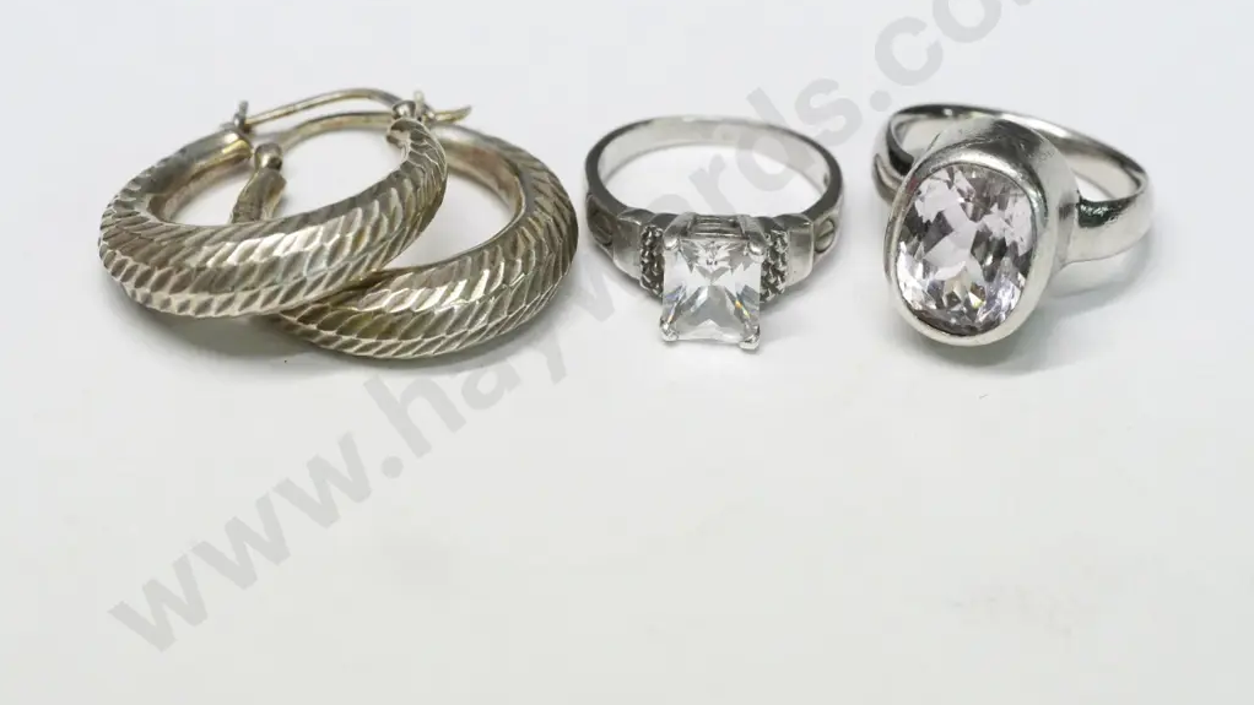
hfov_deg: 16.4
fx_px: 4356
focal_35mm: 131
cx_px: 627
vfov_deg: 9.3
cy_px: 261
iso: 3200
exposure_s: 1/320
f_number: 5.6
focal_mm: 60
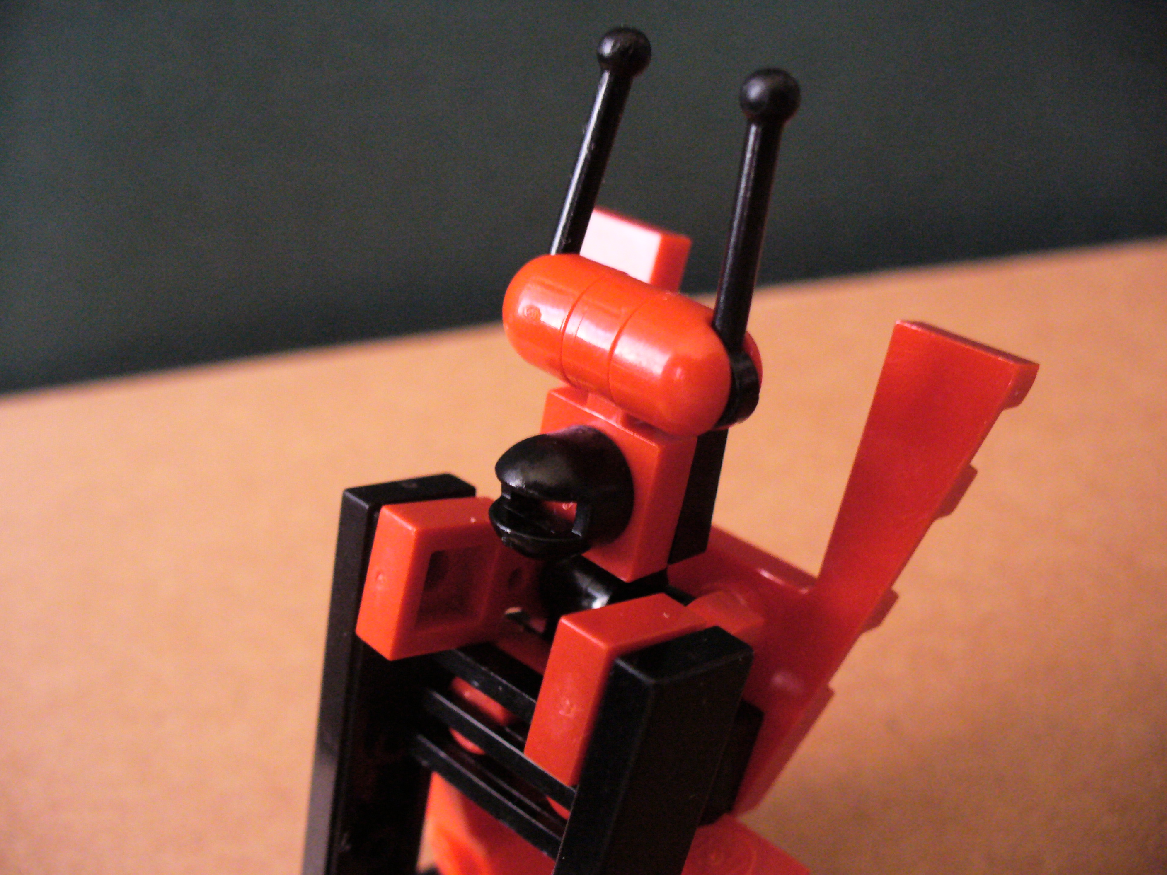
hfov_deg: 50.1
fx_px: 1247
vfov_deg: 38.7
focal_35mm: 37
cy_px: 438
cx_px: 584
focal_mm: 6.1
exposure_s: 1/13
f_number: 2.8
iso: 400
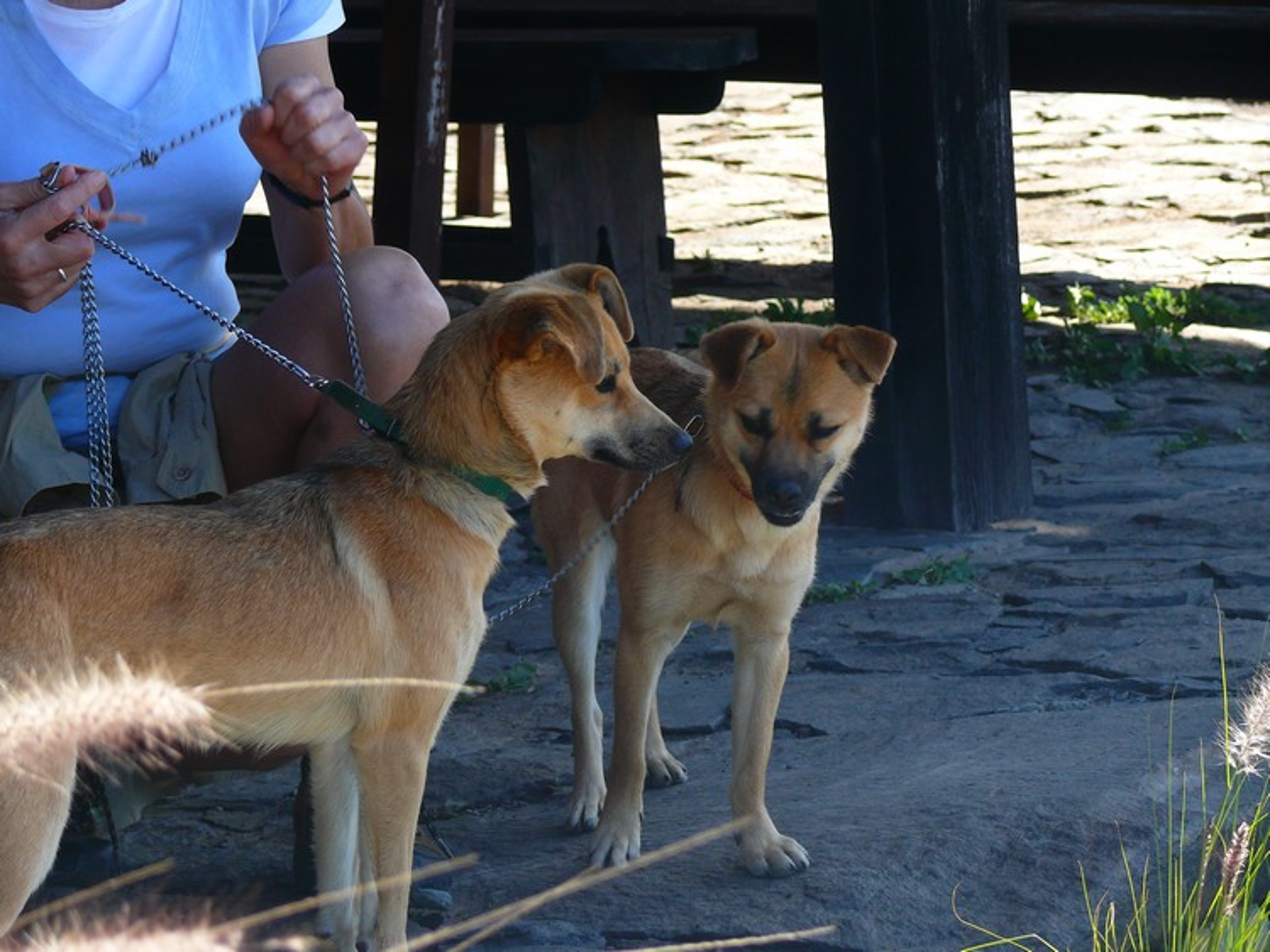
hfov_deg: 13.8
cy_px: 476
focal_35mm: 143
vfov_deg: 10.4
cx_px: 635
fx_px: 5245
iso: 100
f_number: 4
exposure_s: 1/100
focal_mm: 30.2
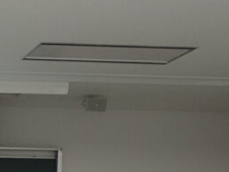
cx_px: -151
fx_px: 635
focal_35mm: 96
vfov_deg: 14.2
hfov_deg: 17.5
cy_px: 278
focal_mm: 4.25
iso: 800
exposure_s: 1/250
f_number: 3.5
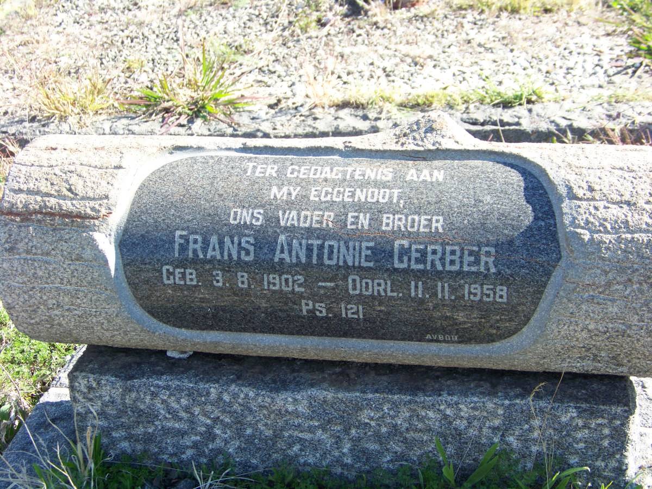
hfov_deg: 31.2
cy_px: 244
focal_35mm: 62
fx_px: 1168
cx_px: 326
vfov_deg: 23.7
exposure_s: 1/200
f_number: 3.2
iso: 64
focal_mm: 10.5
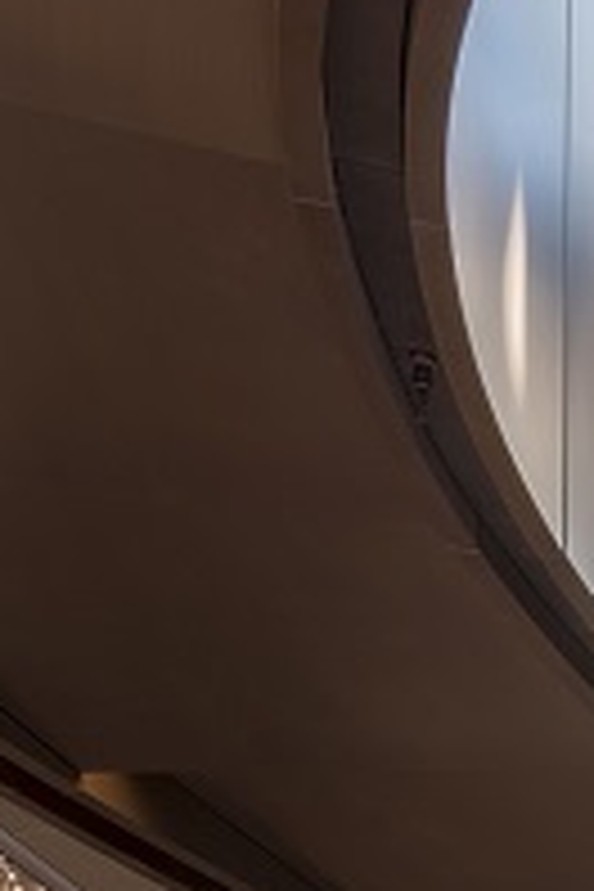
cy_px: 1017
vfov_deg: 17.1
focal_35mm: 115
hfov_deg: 9.4
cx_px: 1796
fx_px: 2846
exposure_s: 1/5
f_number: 11
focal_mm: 19
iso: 50
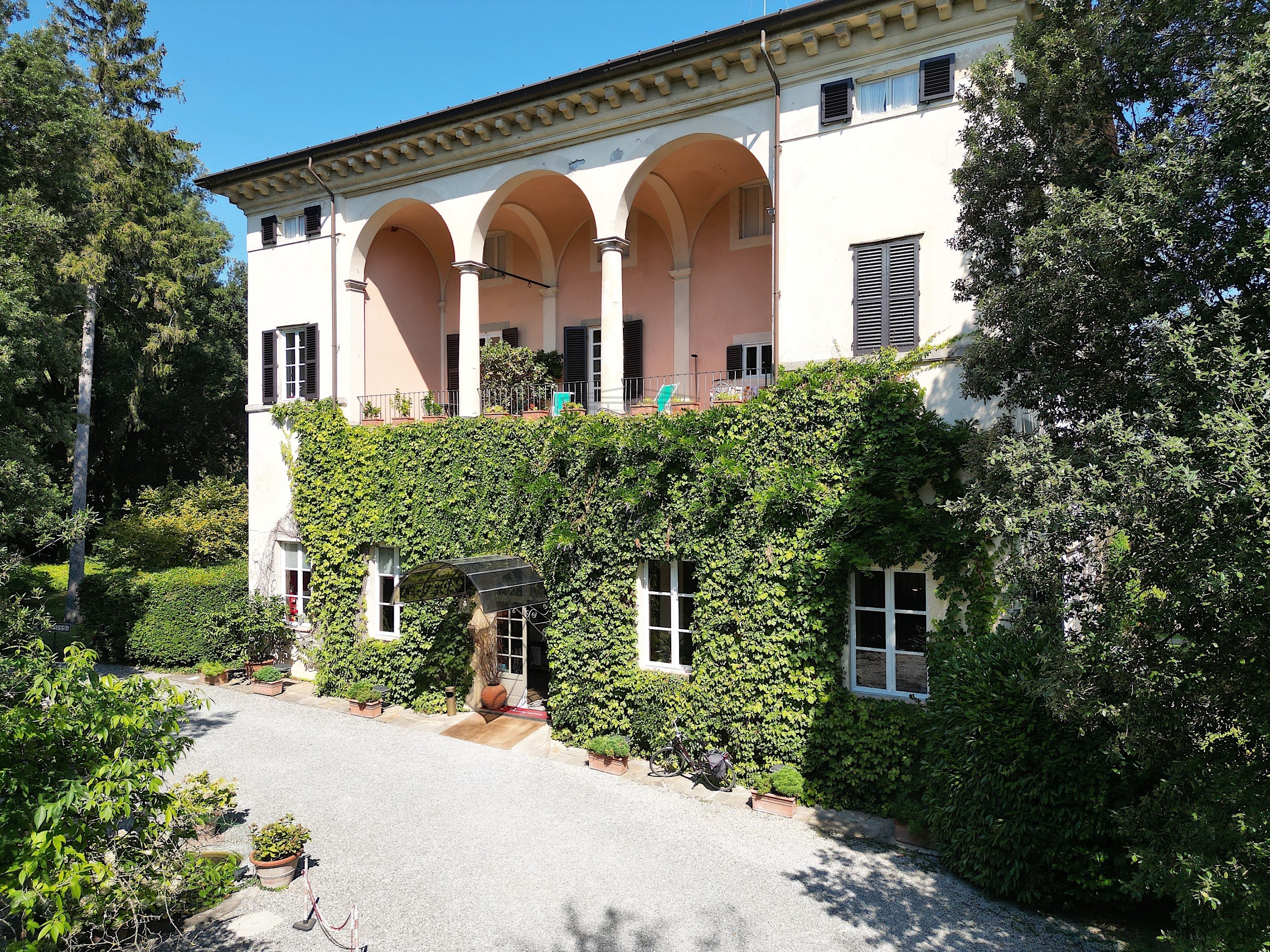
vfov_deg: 56.8
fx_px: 881
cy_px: 476
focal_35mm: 24
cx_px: 635
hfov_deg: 71.6
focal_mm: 6.72
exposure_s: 1/2000
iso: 100
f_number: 1.7
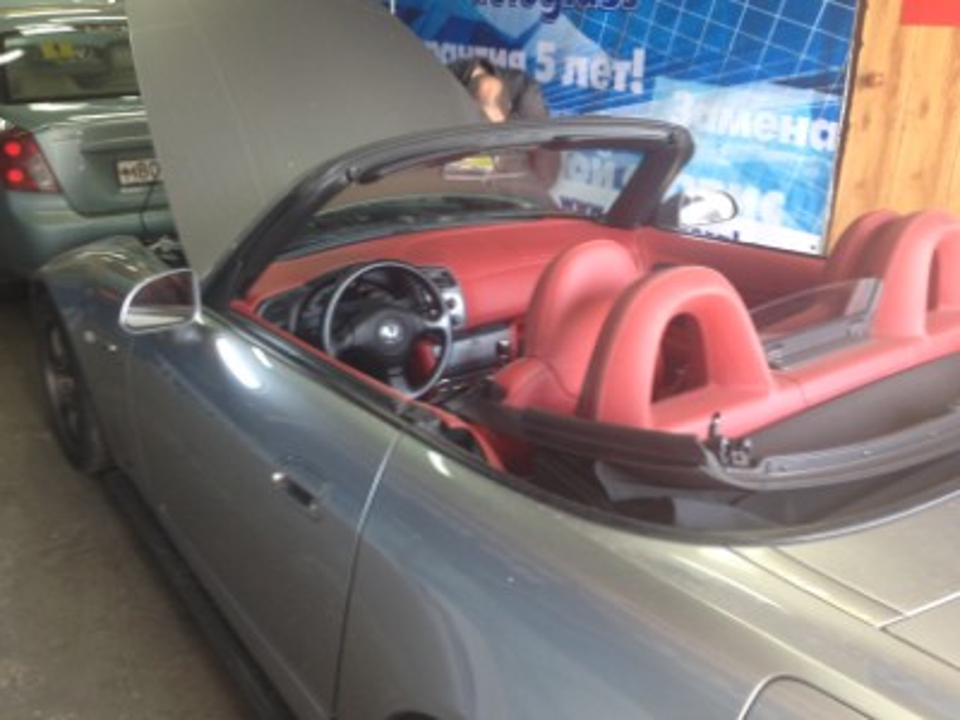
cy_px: 360
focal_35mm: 35
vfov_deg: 40.7
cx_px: 480
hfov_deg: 52.6
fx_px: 971
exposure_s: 1/30
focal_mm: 4.28
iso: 50
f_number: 2.4
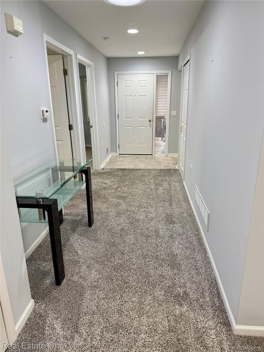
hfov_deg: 56.8
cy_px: 176
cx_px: 132
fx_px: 244
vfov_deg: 71.6
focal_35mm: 24
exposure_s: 1/60
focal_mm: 6.76
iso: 100
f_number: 1.78
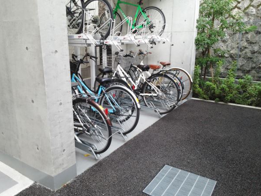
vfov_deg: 48.2
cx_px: 124
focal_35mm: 29
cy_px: 98
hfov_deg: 61.6
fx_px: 219
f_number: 2.4
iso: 97
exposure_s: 1/30.3
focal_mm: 2.87
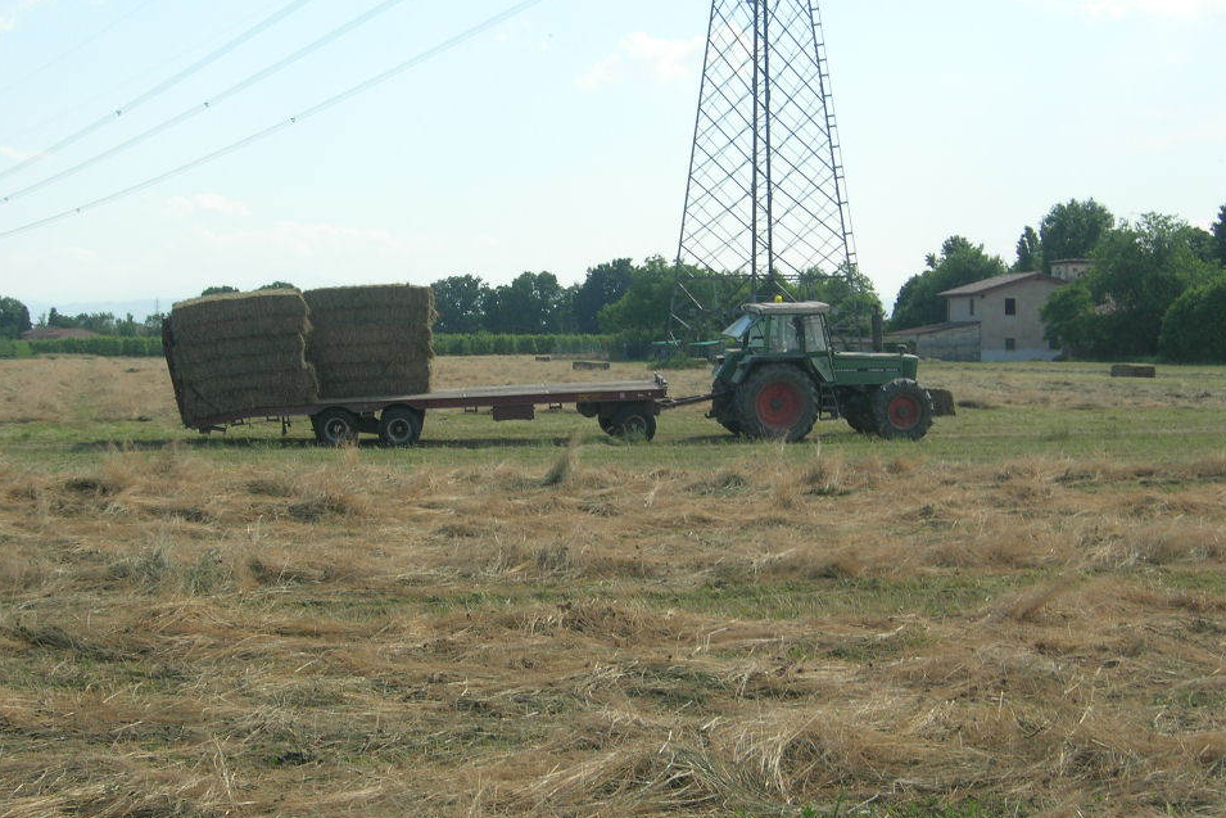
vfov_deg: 20.0
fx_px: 2316
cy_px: 381
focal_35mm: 68
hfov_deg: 29.7
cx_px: 612
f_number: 5.9
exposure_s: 1/311
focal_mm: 12.7
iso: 64
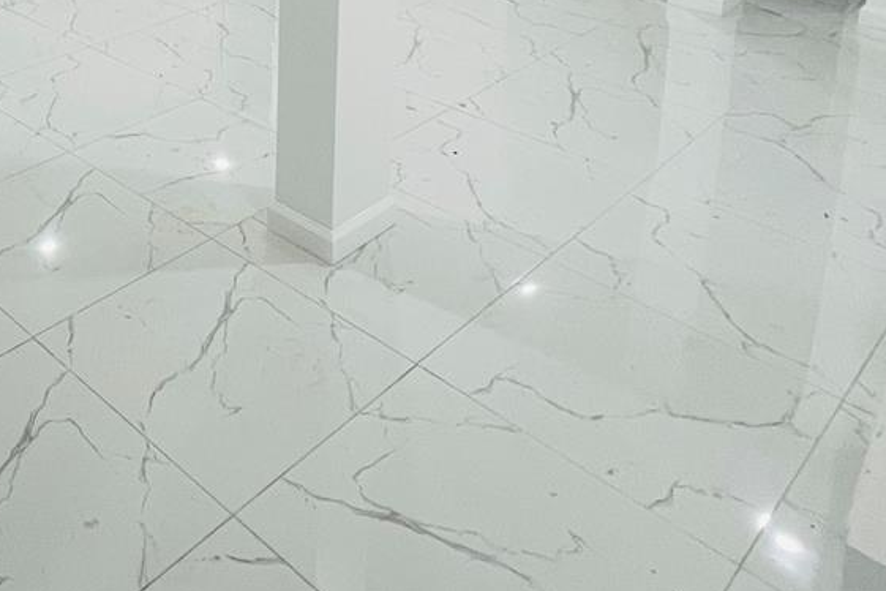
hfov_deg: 45.0
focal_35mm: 37
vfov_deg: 28.9
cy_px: -185
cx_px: 27
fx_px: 911
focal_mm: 1.57
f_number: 1.8
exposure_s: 1/120
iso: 125
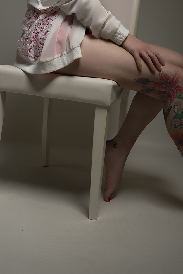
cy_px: 56
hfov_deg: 23.7
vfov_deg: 34.0
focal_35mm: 57
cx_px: 110
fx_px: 434
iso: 50
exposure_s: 1/200
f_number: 5
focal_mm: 35
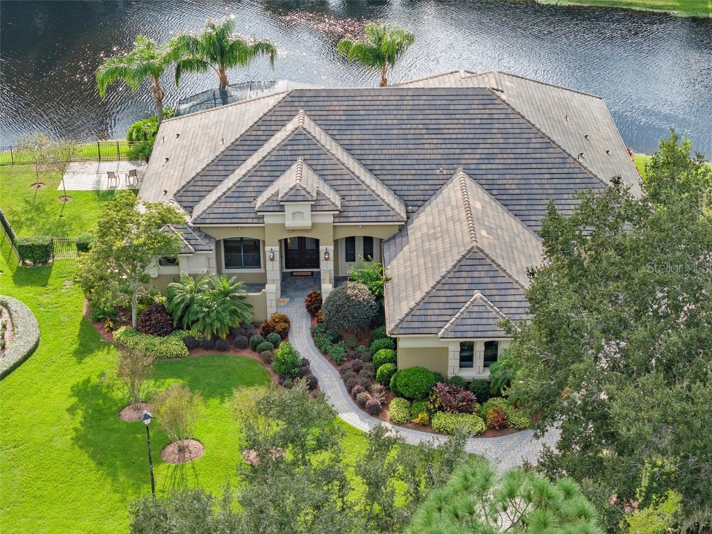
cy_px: 267
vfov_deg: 21.0
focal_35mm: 70
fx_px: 1440
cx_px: 356
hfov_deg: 27.8
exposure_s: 1/640
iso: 120
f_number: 2.8
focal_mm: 19.35
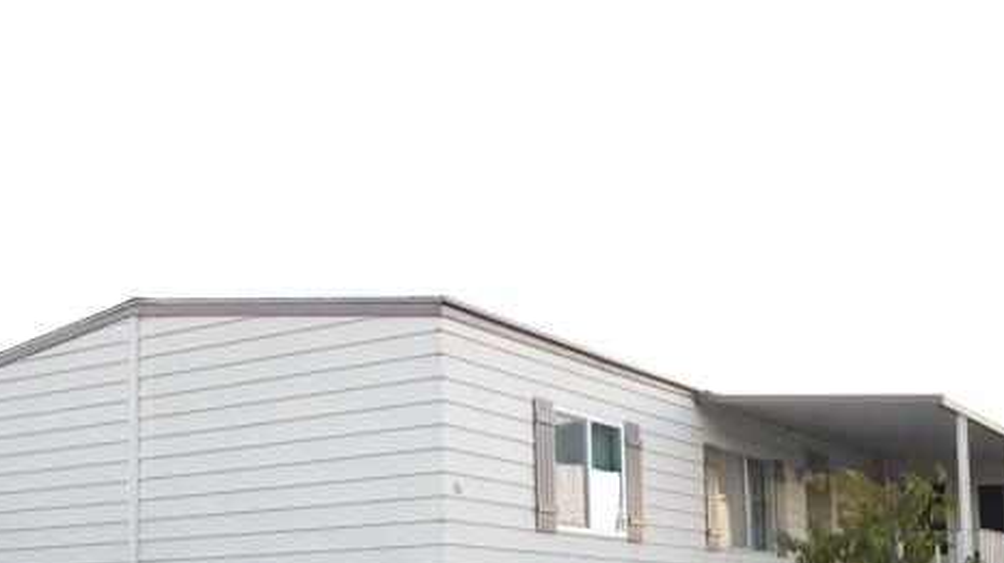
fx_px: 1437
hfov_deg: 38.3
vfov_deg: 21.7
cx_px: 380
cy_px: 494
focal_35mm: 54
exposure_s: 1/25
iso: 250
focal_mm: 18
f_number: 4
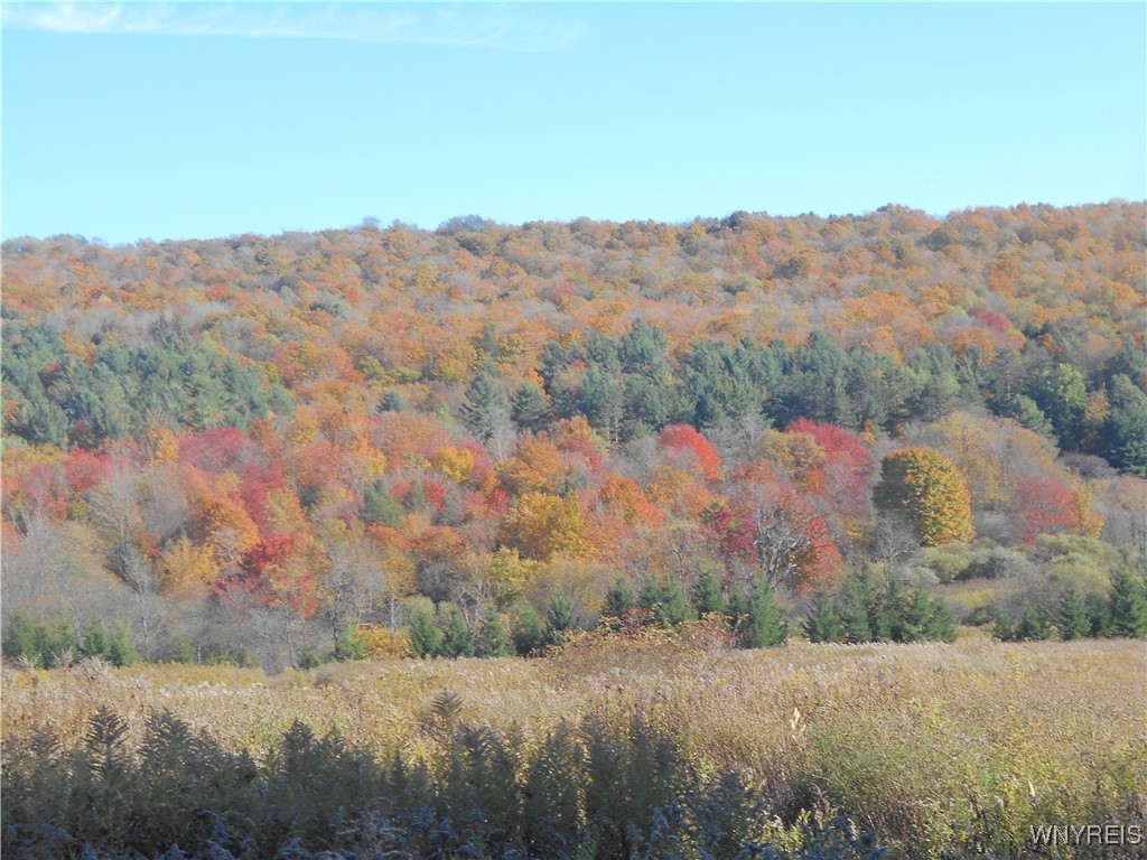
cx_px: 574
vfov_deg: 22.3
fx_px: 2187
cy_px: 430
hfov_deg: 29.4
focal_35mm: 66
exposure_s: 1/200
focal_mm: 11.6
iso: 80
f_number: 5.3
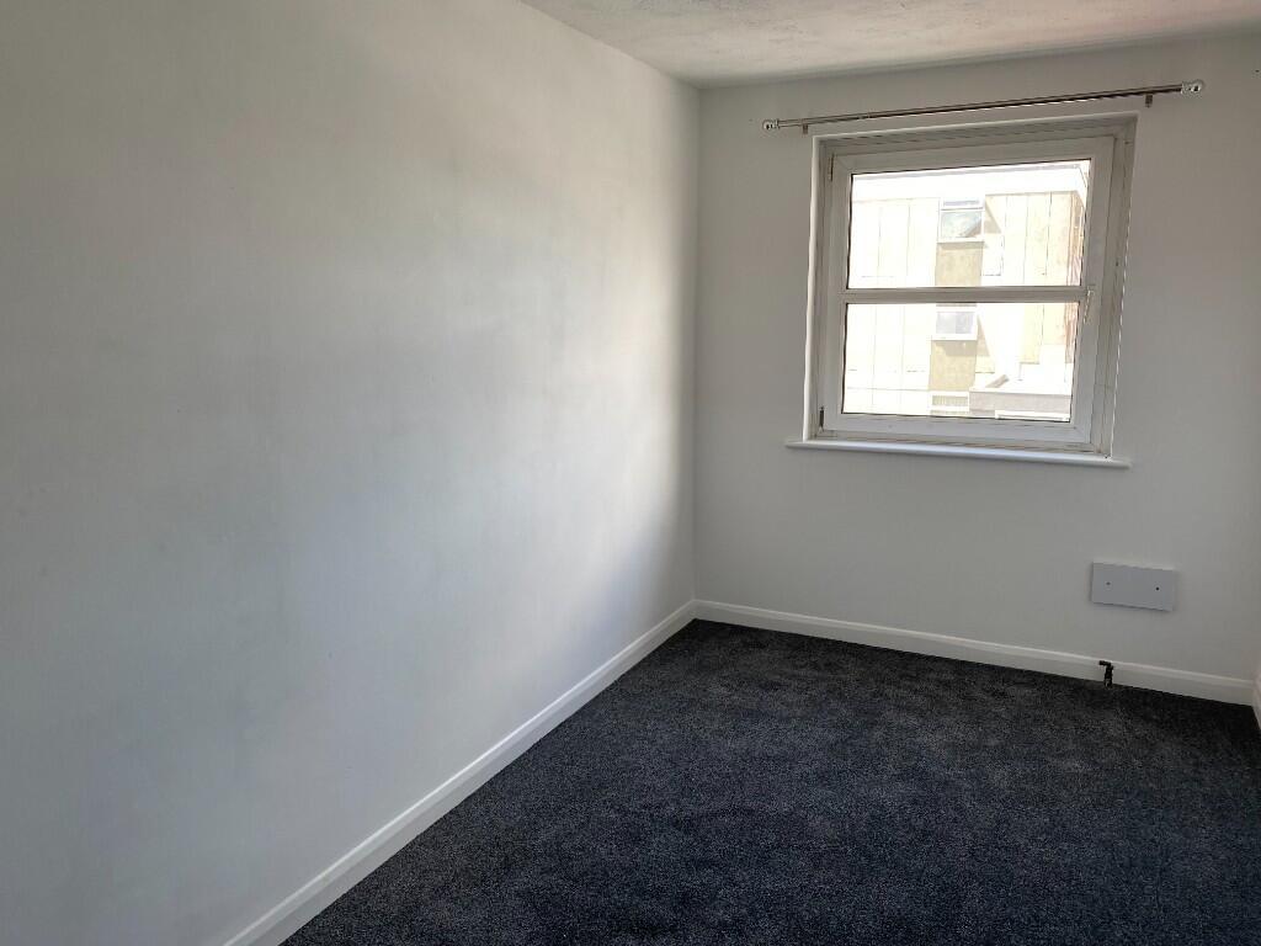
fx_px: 947
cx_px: 630
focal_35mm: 26
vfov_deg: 53.1
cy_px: 473
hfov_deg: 67.3
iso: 50
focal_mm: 4.25
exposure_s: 1/122
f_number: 1.8
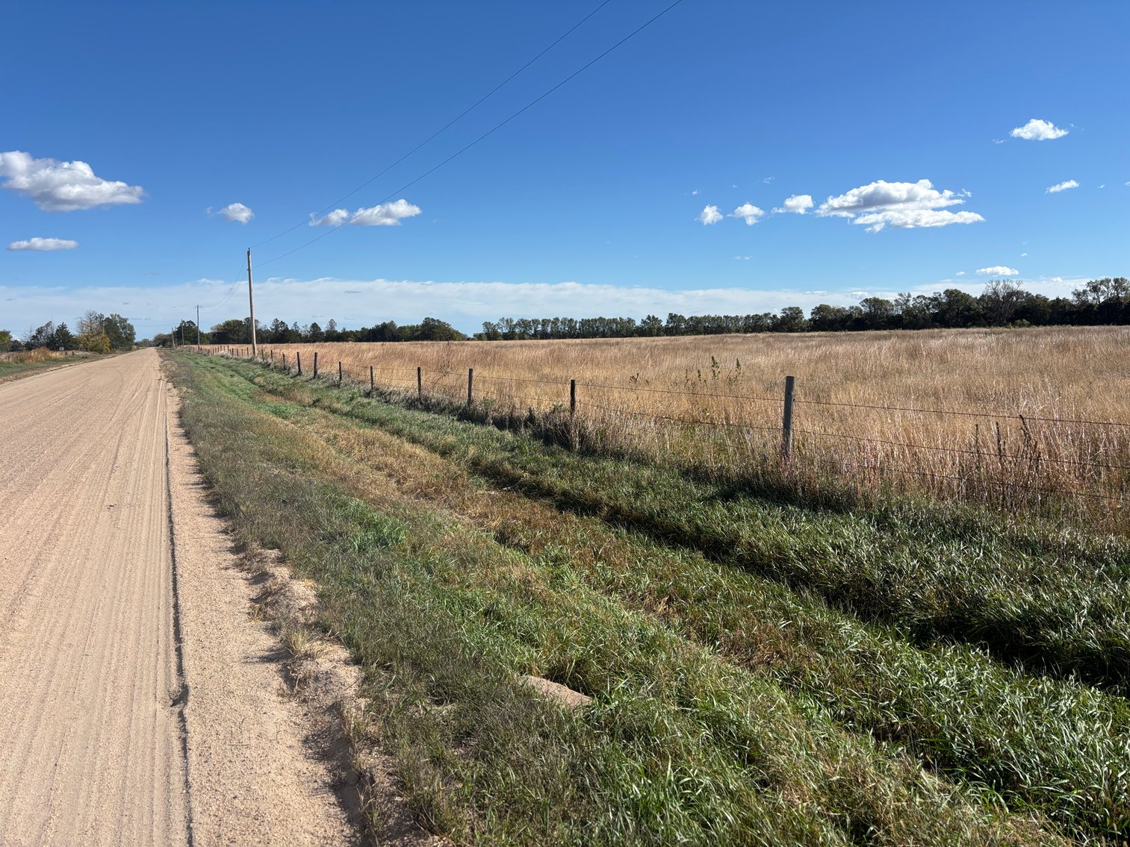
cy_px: 424
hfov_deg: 67.3
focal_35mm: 26
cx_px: 565
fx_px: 849
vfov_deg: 53.1
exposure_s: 1/4082
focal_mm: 5.96
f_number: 1.6
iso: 50
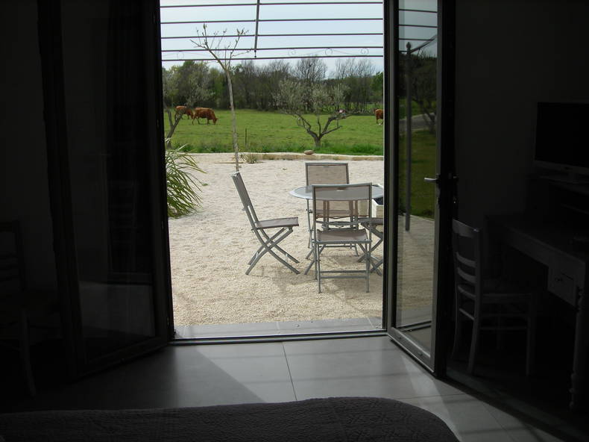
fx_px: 646
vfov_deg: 37.7
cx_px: 294
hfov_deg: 49.0
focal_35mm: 38
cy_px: 221
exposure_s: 1/616
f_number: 3.2
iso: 50
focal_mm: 6.3
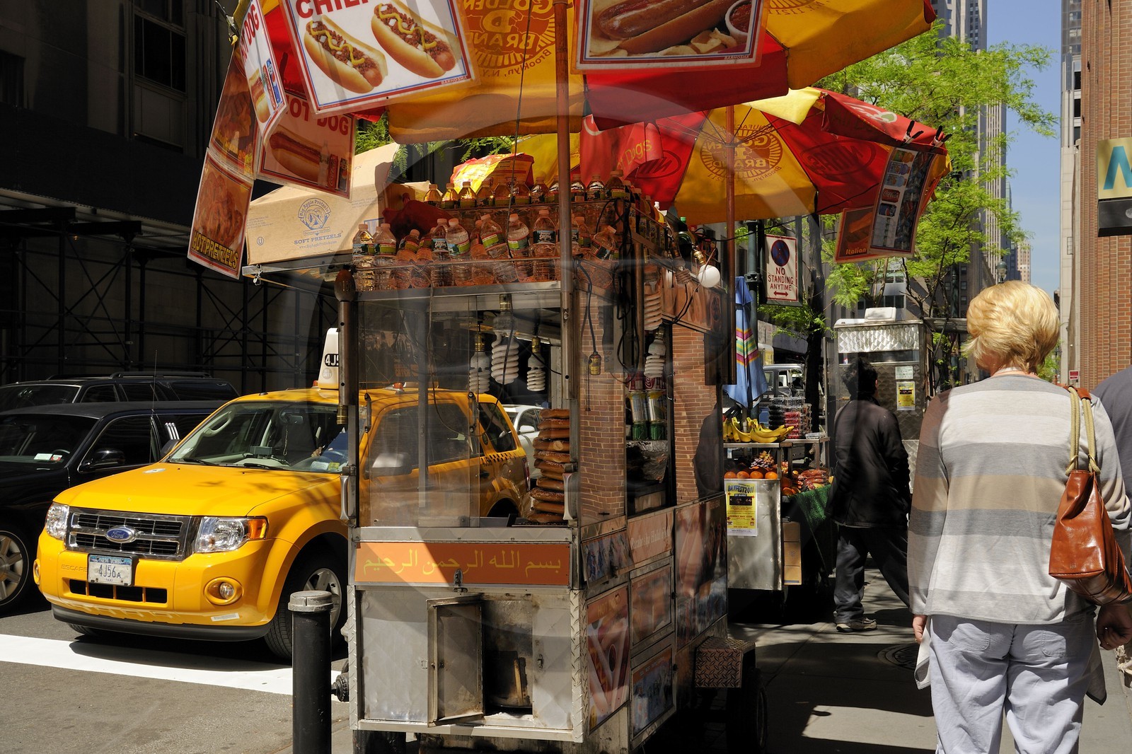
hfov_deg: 50.7
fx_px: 1195
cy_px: 377
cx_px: 566
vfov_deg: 35.0
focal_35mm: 38
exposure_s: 1/200
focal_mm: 38
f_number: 11
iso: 200
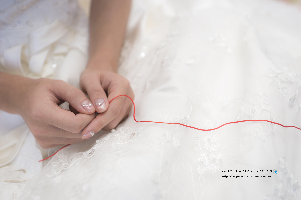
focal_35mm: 36
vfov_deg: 36.9
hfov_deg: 53.1
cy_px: 102
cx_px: 151
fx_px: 301
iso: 160
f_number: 3.2
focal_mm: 35
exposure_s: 1/60
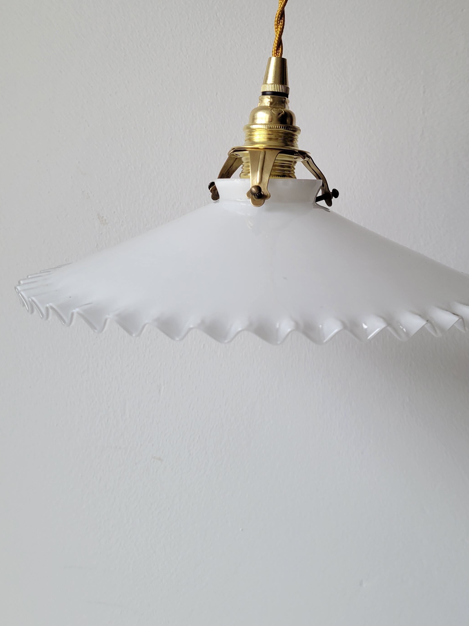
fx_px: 687
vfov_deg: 48.6
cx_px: 264
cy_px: 243
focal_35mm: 38
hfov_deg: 37.7
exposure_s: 1/100
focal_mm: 5.4
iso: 80
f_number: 1.8
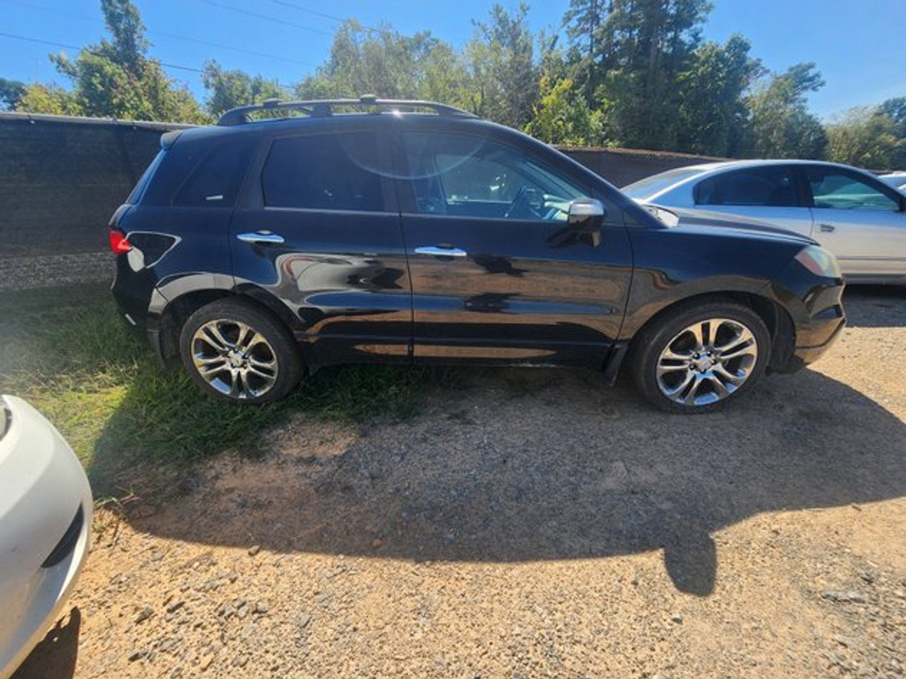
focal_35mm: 13
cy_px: 340
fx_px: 340
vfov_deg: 89.9
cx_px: 453
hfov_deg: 106.2
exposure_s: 1/927
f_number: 2.2
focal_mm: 2.2
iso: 50
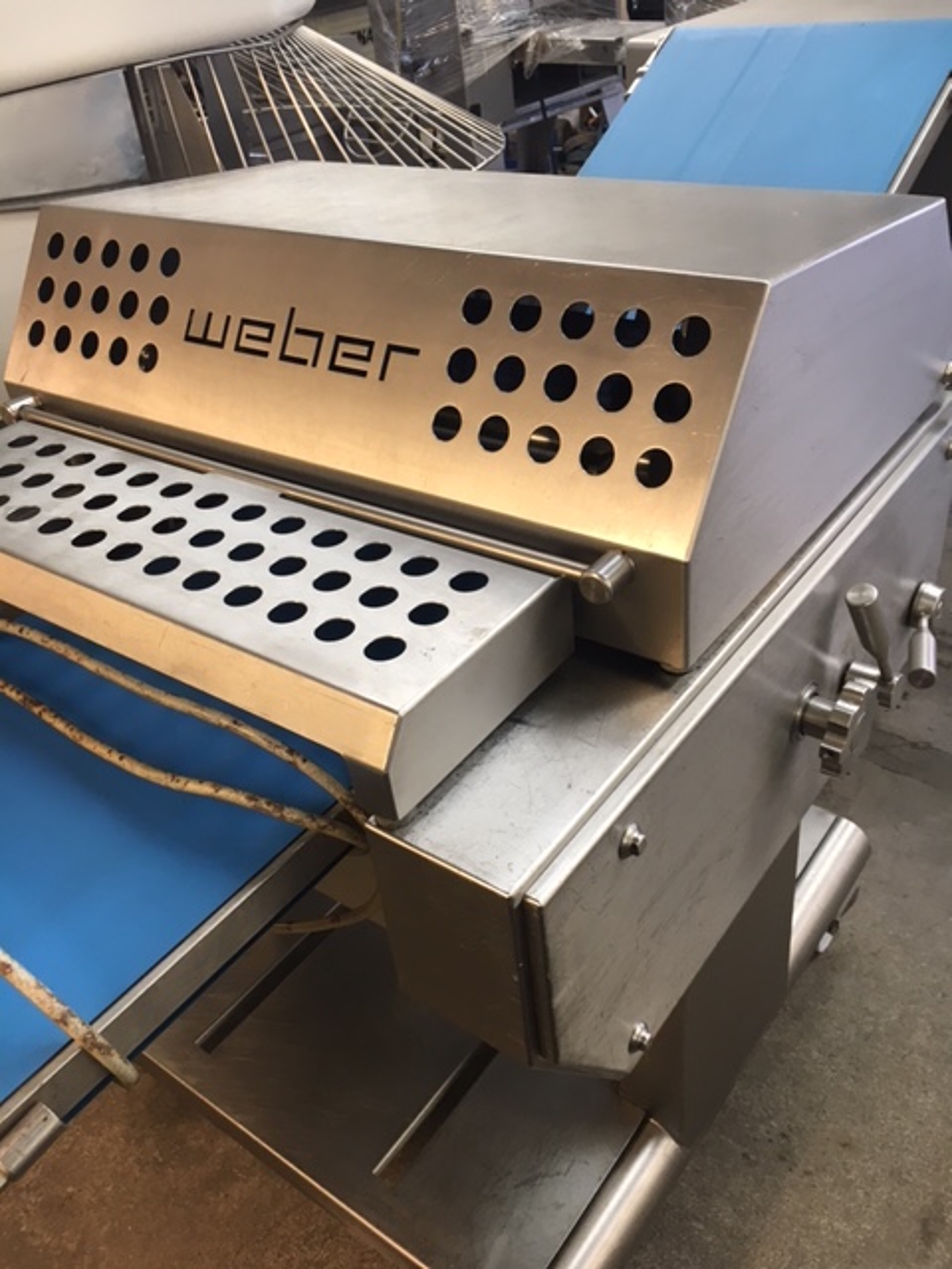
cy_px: 634
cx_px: 476
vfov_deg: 61.7
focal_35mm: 29
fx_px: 1063
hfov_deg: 48.2
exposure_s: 1/33
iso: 100
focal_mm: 4.15
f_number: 2.2
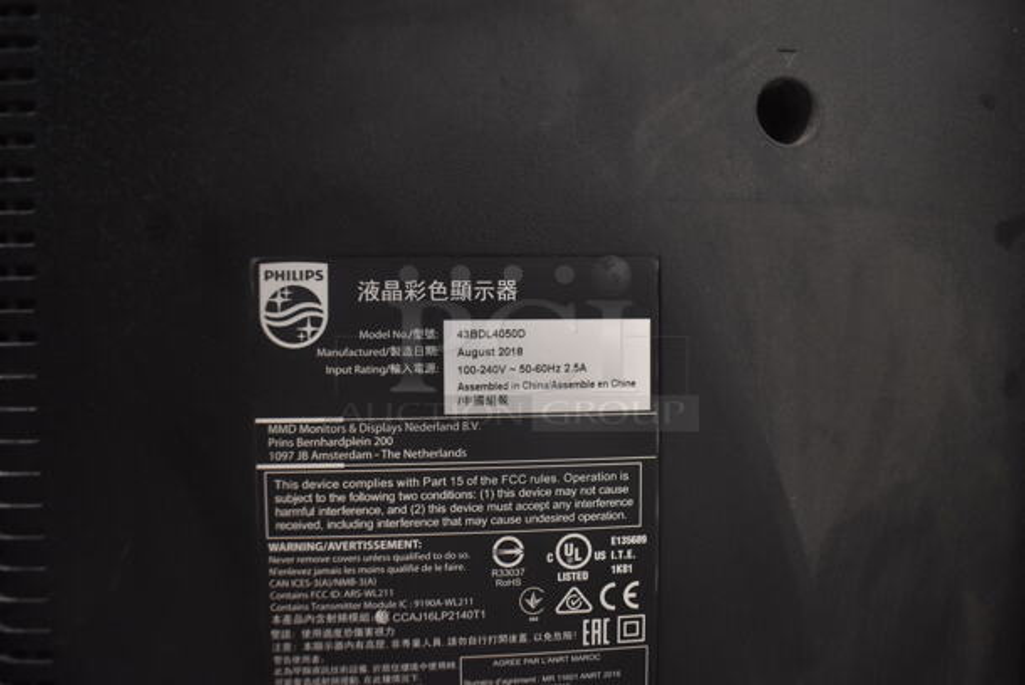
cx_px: 512
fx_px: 769
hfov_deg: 67.3
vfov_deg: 48.0
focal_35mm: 27
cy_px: 342
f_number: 3.5
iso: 2000
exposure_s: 1/30
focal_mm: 18
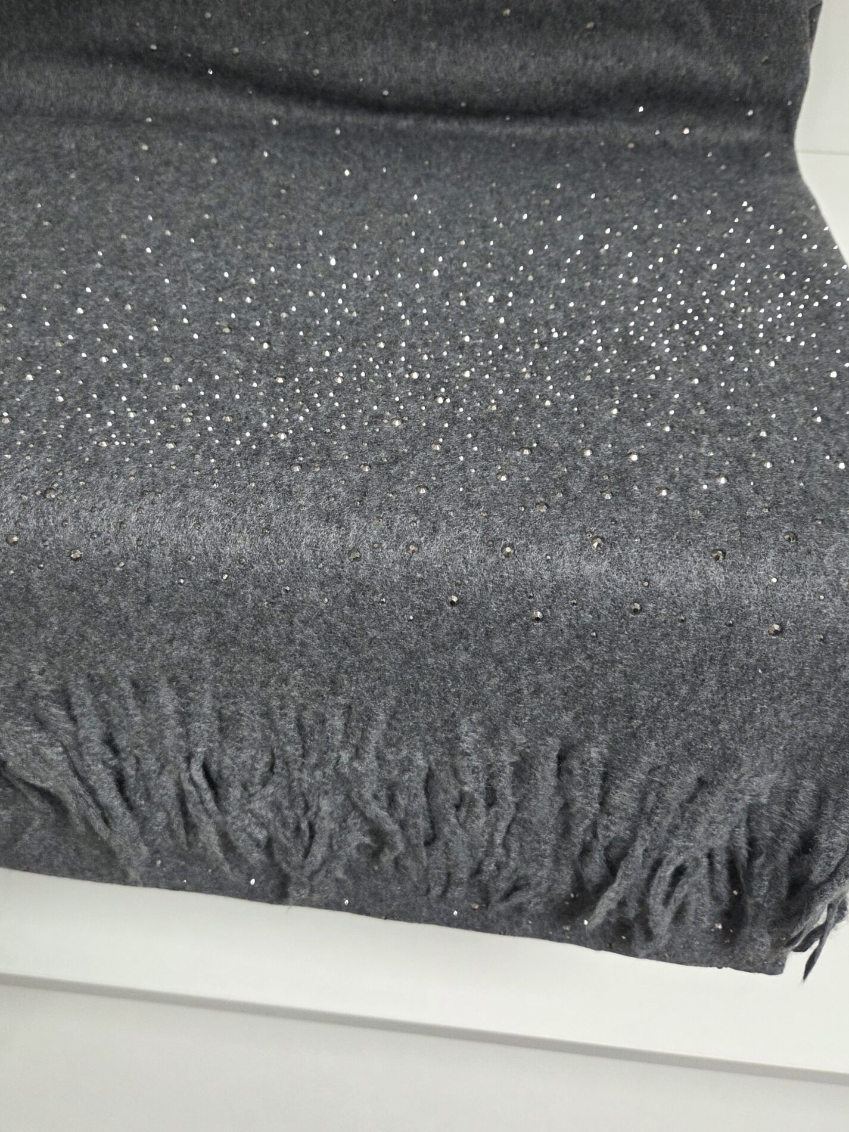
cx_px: 329
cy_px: 473
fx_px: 1013
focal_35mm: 31
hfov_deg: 45.1
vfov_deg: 58.0
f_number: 1.8
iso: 250
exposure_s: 1/100
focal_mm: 5.4
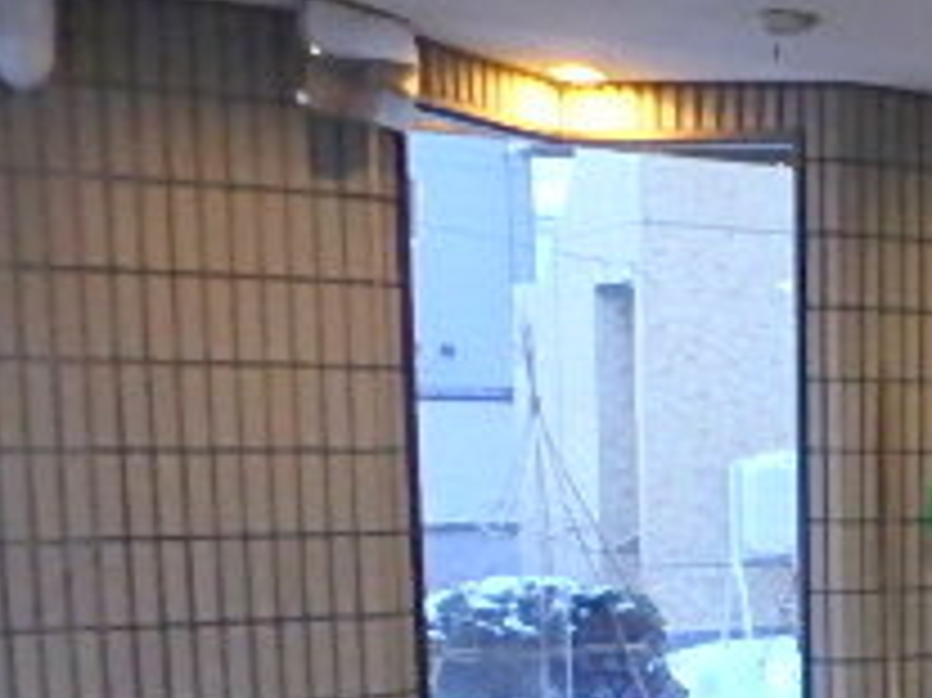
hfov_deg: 23.9
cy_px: 684
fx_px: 1749
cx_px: 1382
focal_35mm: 65
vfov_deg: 21.8
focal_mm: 3.7
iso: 800
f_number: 3.5
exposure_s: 1/13
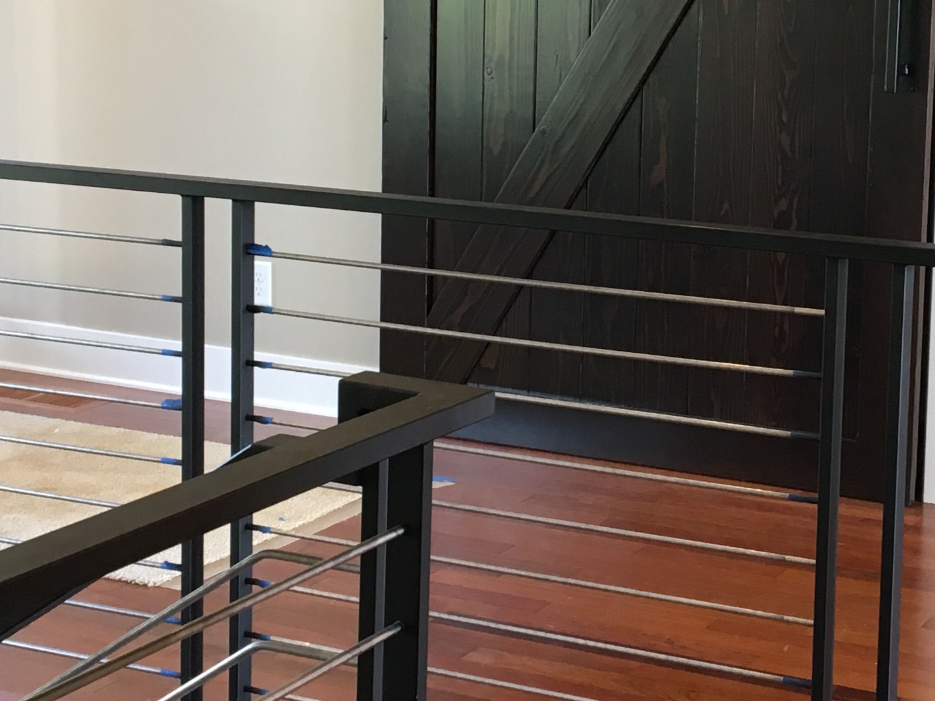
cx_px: 587
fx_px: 2214
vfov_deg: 17.9
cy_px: 197
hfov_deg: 23.8
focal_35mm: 82
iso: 64
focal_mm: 4.15
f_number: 2.2
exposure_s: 1/30
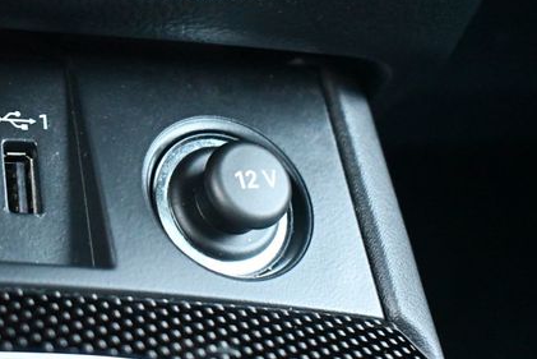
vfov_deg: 16.7
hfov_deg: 24.6
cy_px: 162
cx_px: 162
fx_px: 1224
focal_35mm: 82
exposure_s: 1/50
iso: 12800
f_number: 4.8
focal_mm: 36
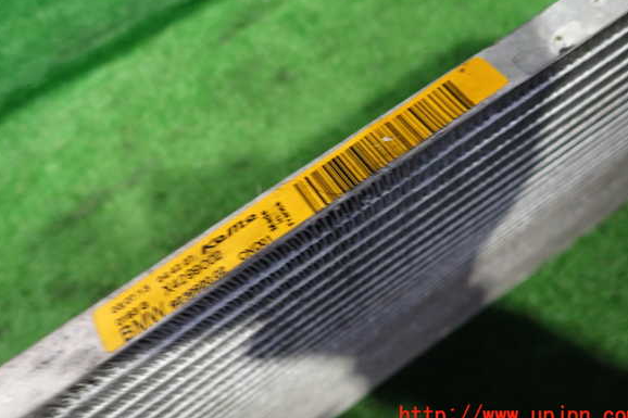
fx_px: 471
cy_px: 186
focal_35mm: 27
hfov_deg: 67.4
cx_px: 318
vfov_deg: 47.8
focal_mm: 4.5
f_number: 2
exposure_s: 1/30
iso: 500
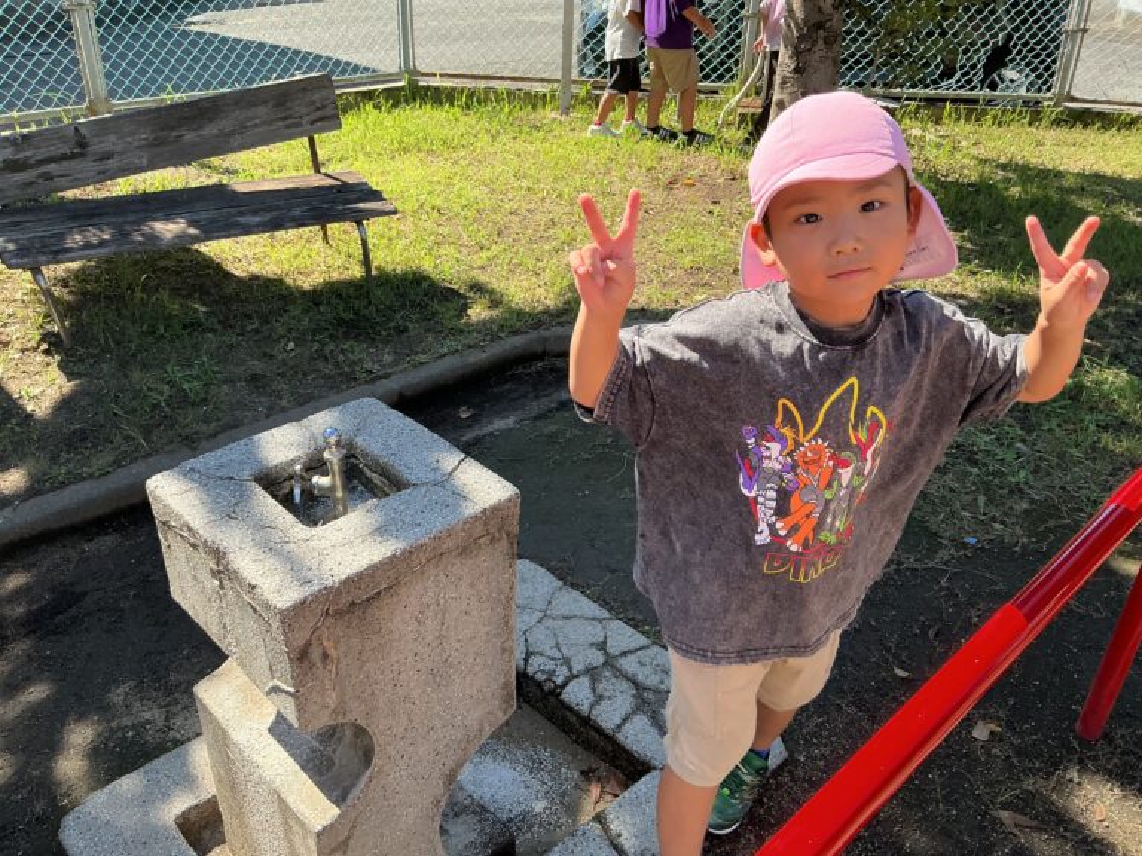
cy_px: 428
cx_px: 571
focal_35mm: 29
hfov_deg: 61.7
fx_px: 957
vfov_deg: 48.2
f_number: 1.8
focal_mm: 3
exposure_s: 1/469
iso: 25
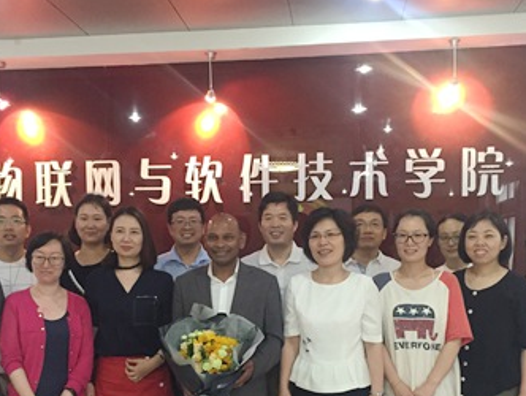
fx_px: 730
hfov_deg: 39.6
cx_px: 247
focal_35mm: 48
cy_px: 287
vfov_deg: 29.9
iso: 250
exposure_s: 1/17
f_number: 2.2
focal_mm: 4.15
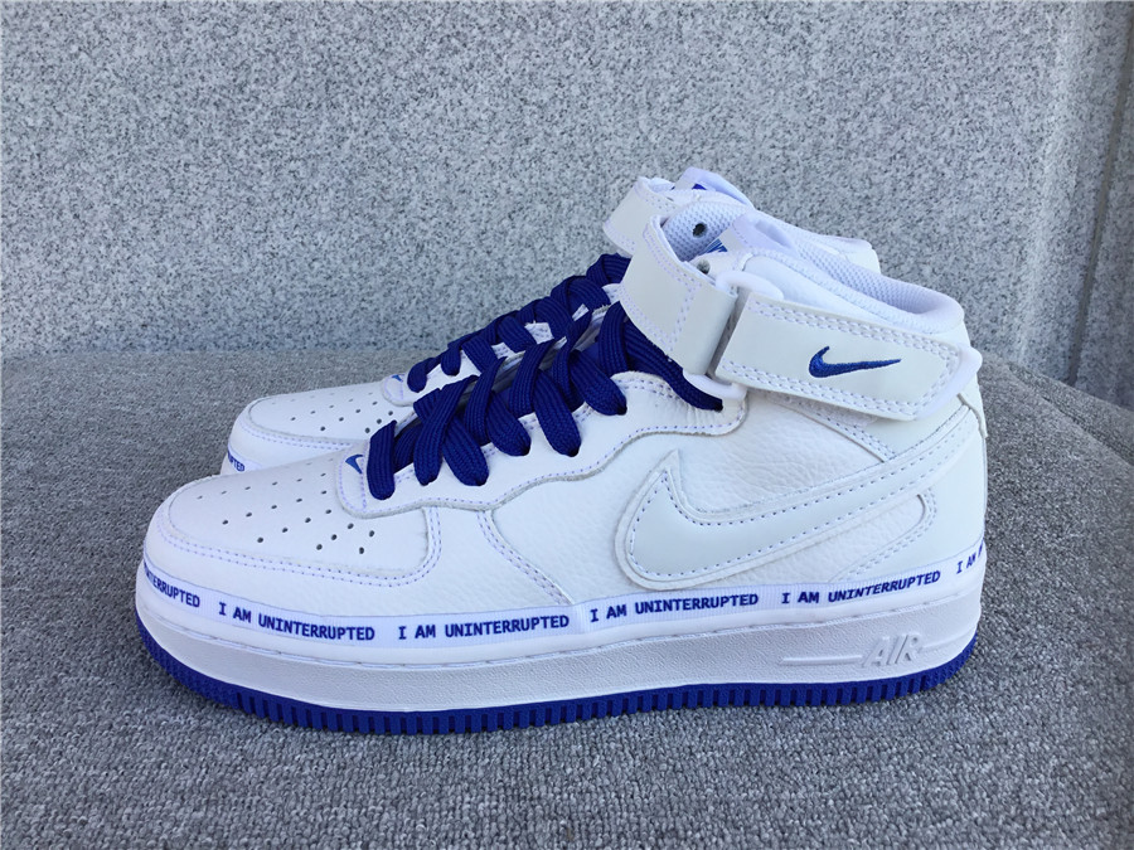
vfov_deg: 45.4
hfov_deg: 58.4
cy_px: 425
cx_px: 567
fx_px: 1016
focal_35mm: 31
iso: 25
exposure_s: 1/386
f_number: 2.4
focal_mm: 3.3
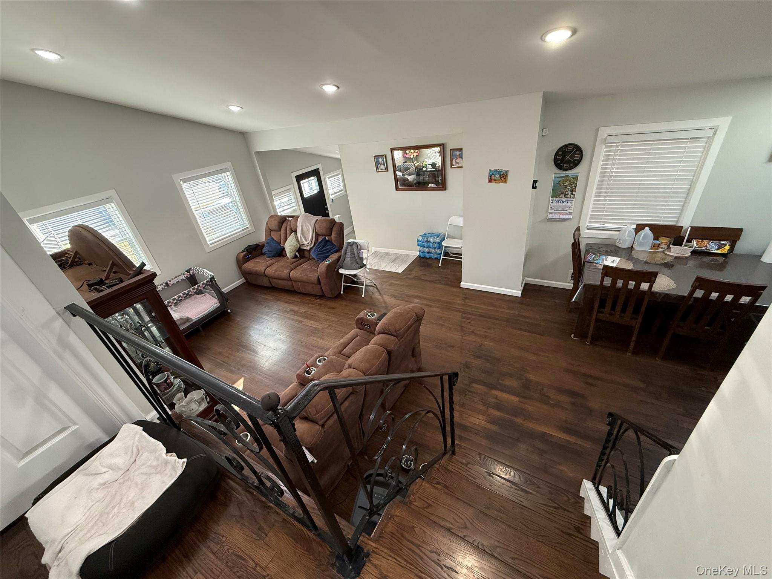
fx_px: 312
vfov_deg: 85.7
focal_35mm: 14
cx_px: 386
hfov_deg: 102.1
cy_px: 290
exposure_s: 1/120
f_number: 2.2
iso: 320
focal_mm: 2.22
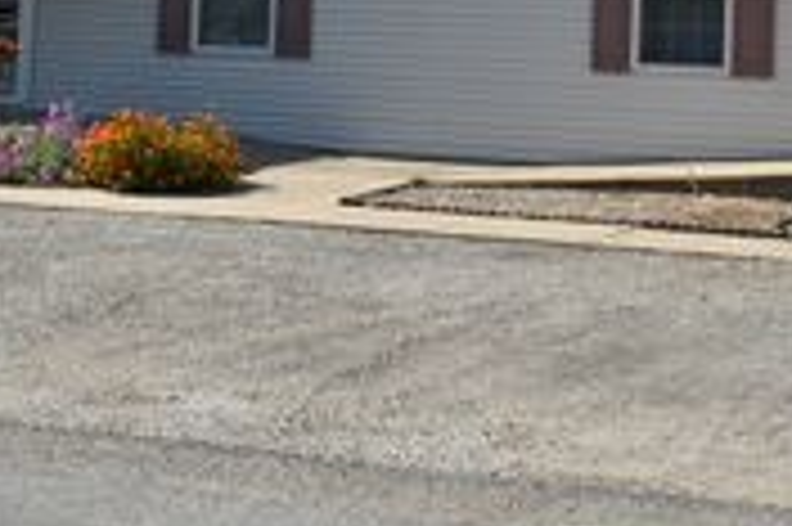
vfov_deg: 14.0
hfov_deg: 21.6
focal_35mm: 94
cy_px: -146
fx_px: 2066
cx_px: 572
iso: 100
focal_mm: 22
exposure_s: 1/250
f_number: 8
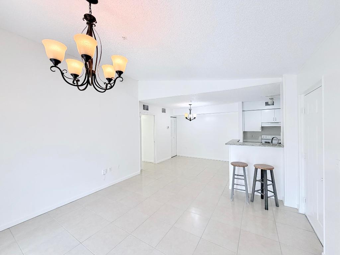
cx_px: 170
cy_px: 128
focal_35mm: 14
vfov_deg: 85.7
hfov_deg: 102.1
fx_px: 138
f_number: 2.2
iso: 160
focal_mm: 2.22
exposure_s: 1/120
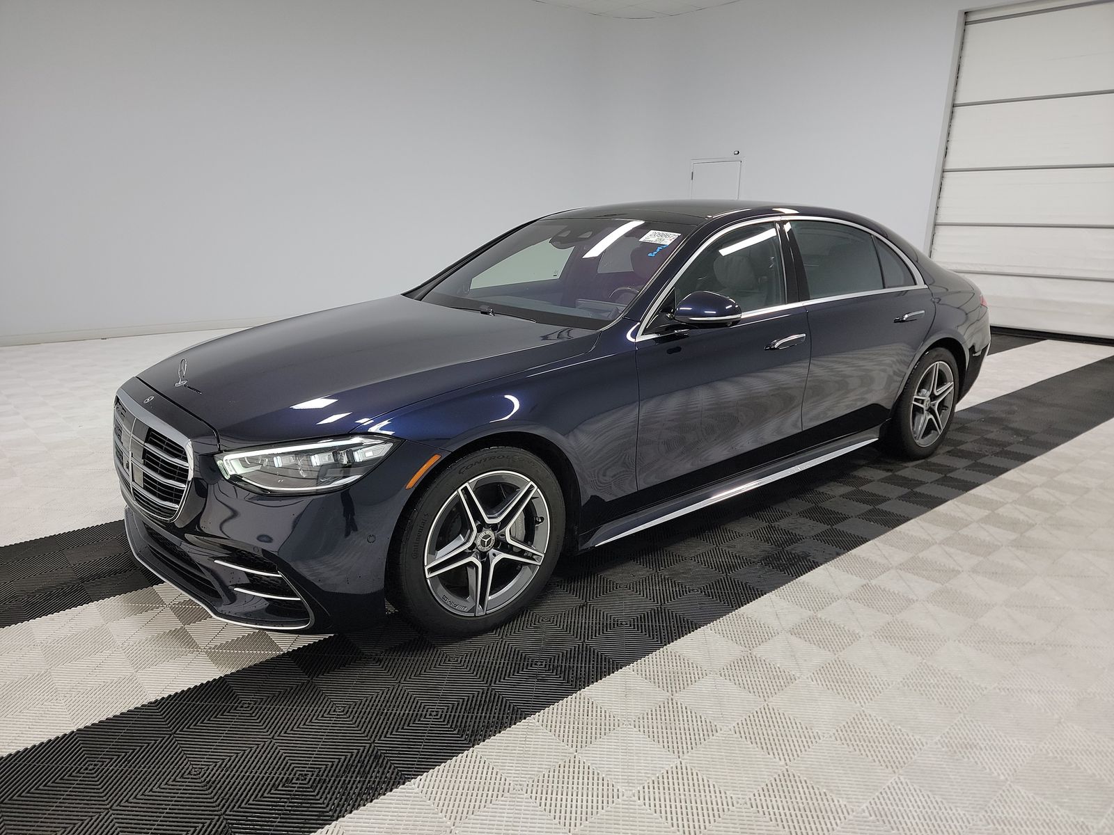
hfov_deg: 71.6
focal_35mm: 24
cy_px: 418
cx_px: 557
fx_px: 772
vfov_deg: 56.8
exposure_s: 1/119
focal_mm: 6.7
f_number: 1.8
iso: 95
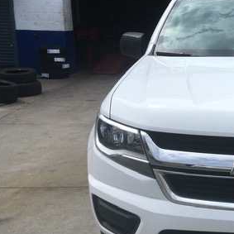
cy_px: 140
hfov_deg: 27.5
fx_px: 444
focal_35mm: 58
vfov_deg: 29.5
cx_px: 246
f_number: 2.2
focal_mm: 4.15
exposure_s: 1/2653
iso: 25
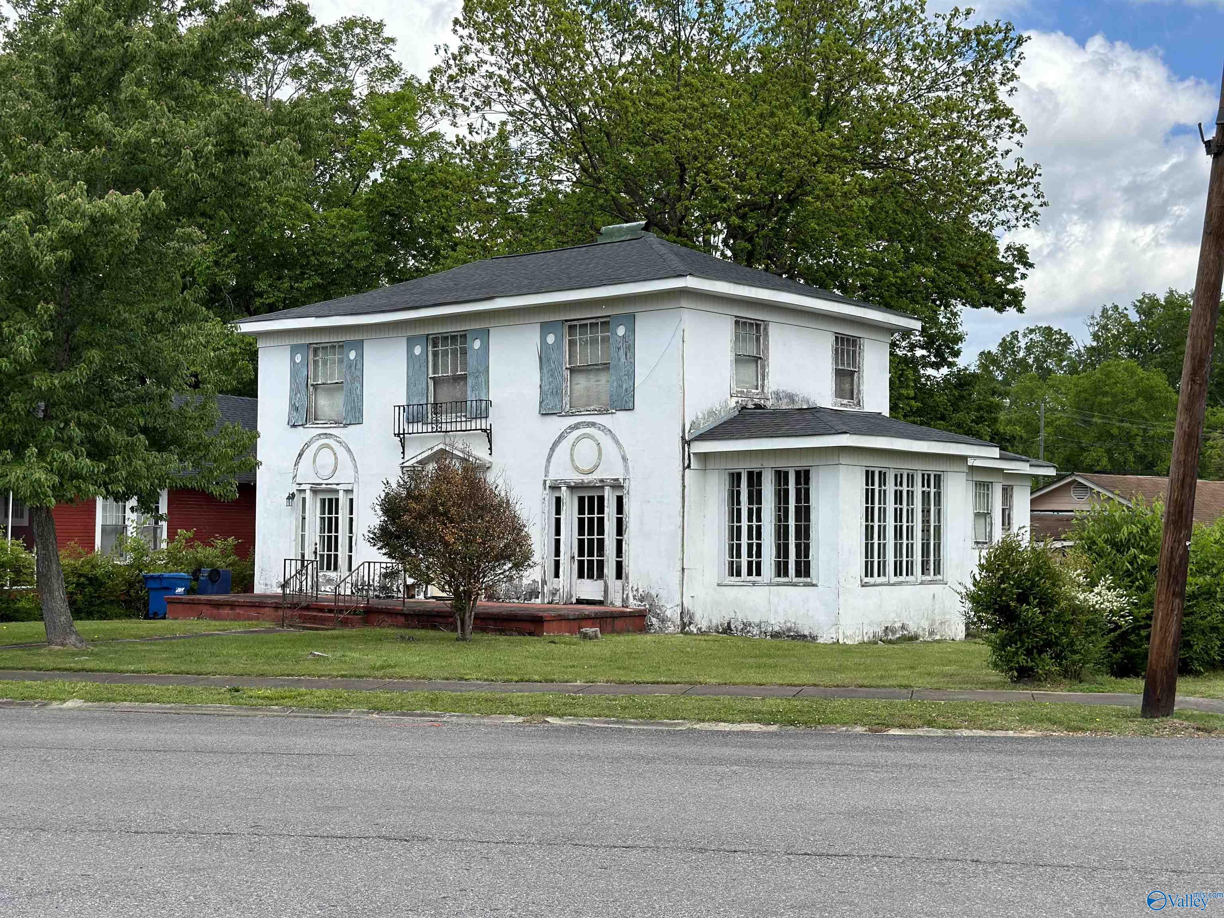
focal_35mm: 48
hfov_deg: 39.7
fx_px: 1697
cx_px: 612
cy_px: 459
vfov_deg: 30.3
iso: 100
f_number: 1.78
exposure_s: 1/3472
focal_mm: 6.86
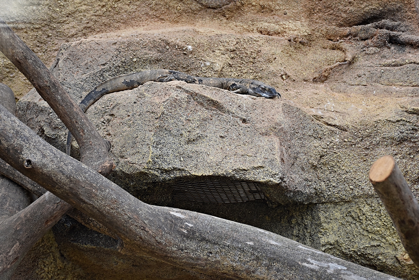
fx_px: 838
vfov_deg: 18.9
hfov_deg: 28.1
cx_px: 210
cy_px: 140
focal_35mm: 72
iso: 400
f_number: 4.5
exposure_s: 1/60
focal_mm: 48
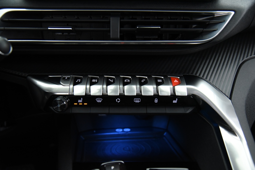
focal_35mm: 35
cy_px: 85
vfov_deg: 37.9
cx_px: 128
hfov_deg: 54.4
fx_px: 248
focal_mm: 35
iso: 4000
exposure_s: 1/20
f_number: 4
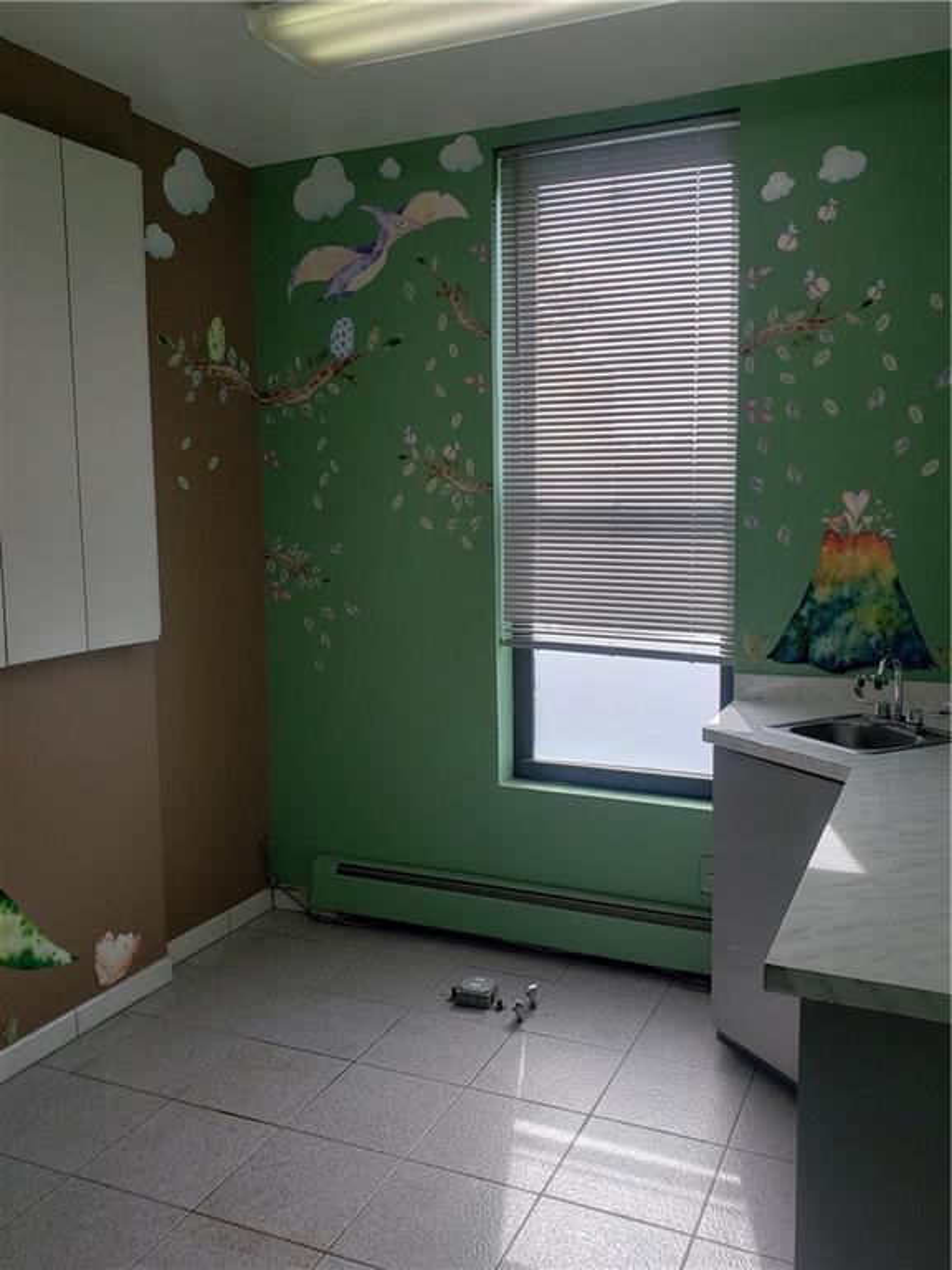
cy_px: 635
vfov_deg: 67.3
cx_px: 476
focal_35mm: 26
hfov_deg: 53.1
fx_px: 953
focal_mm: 4.3
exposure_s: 1/156
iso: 50
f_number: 2.4
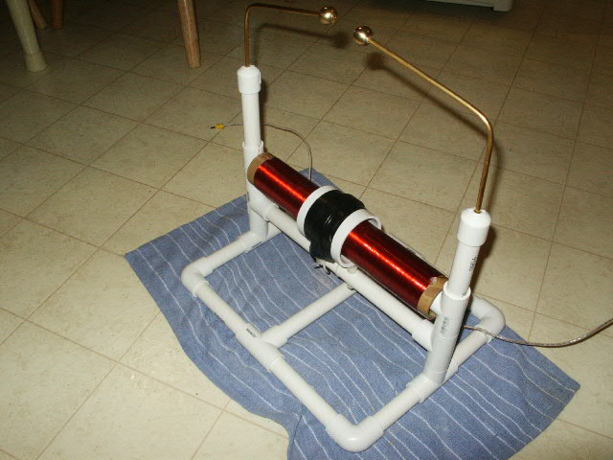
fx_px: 620
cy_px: 230
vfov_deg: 40.7
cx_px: 306
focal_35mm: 35
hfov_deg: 52.6
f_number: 6.7
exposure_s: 1/45
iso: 200
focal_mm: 7.19
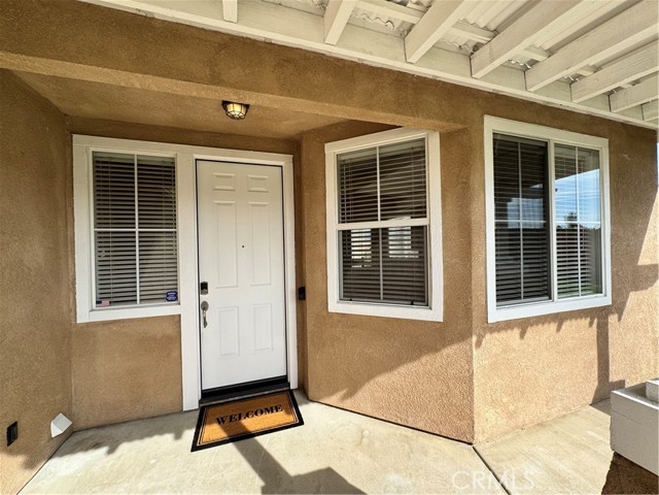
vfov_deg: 85.7
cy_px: 248
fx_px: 267
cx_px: 330
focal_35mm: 14
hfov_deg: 102.1
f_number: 2.2
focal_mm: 2.22
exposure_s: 1/840
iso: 40
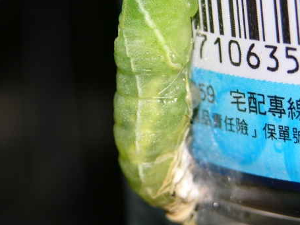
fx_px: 2287
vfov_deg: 5.6
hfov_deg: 7.5
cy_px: 86
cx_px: 135
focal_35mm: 264
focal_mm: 37.7
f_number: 3.9
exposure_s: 1/30
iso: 50
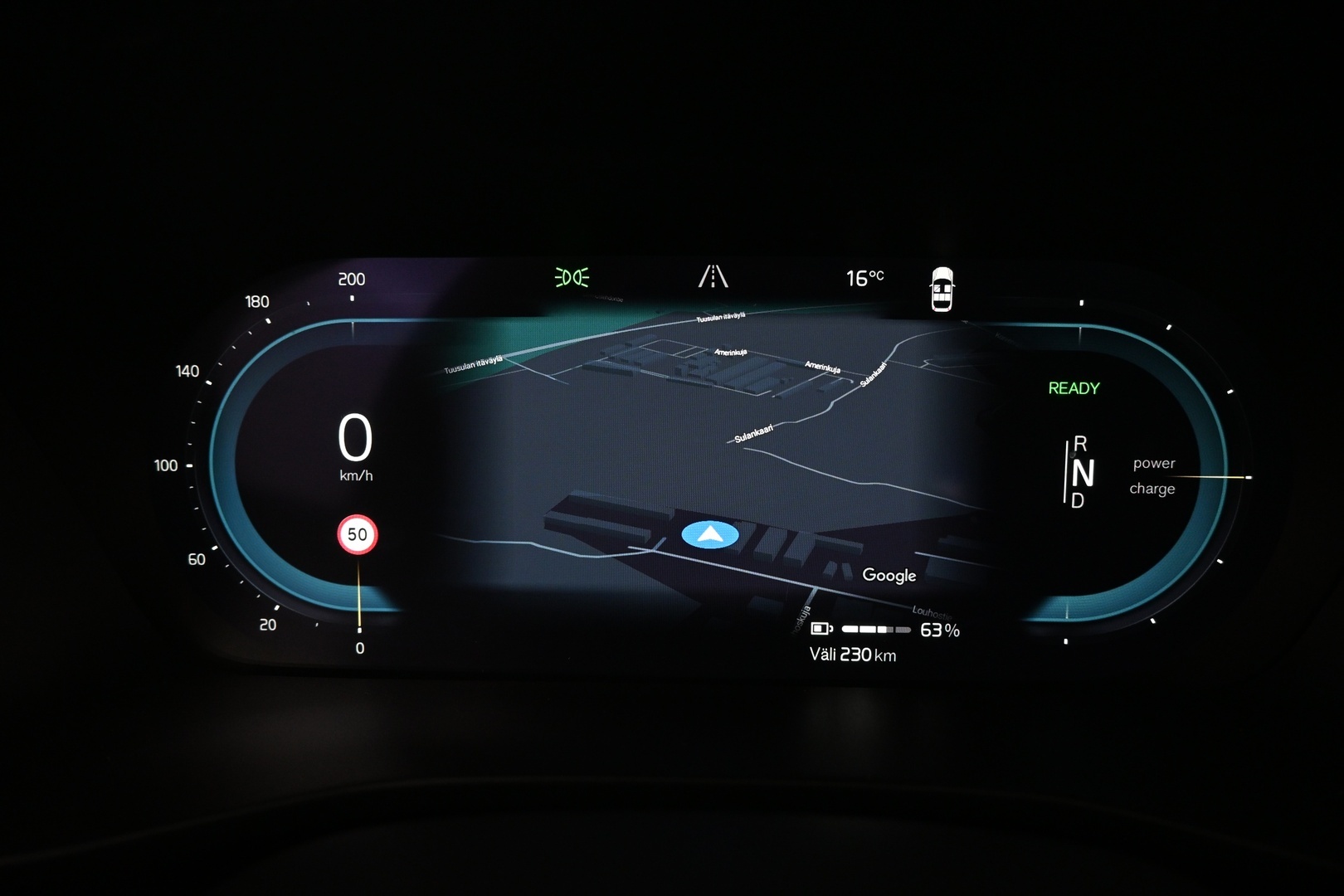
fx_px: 896
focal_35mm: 24
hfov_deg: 73.7
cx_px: 672
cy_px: 448
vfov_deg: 53.1
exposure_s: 1/30
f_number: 4
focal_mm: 16
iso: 1400
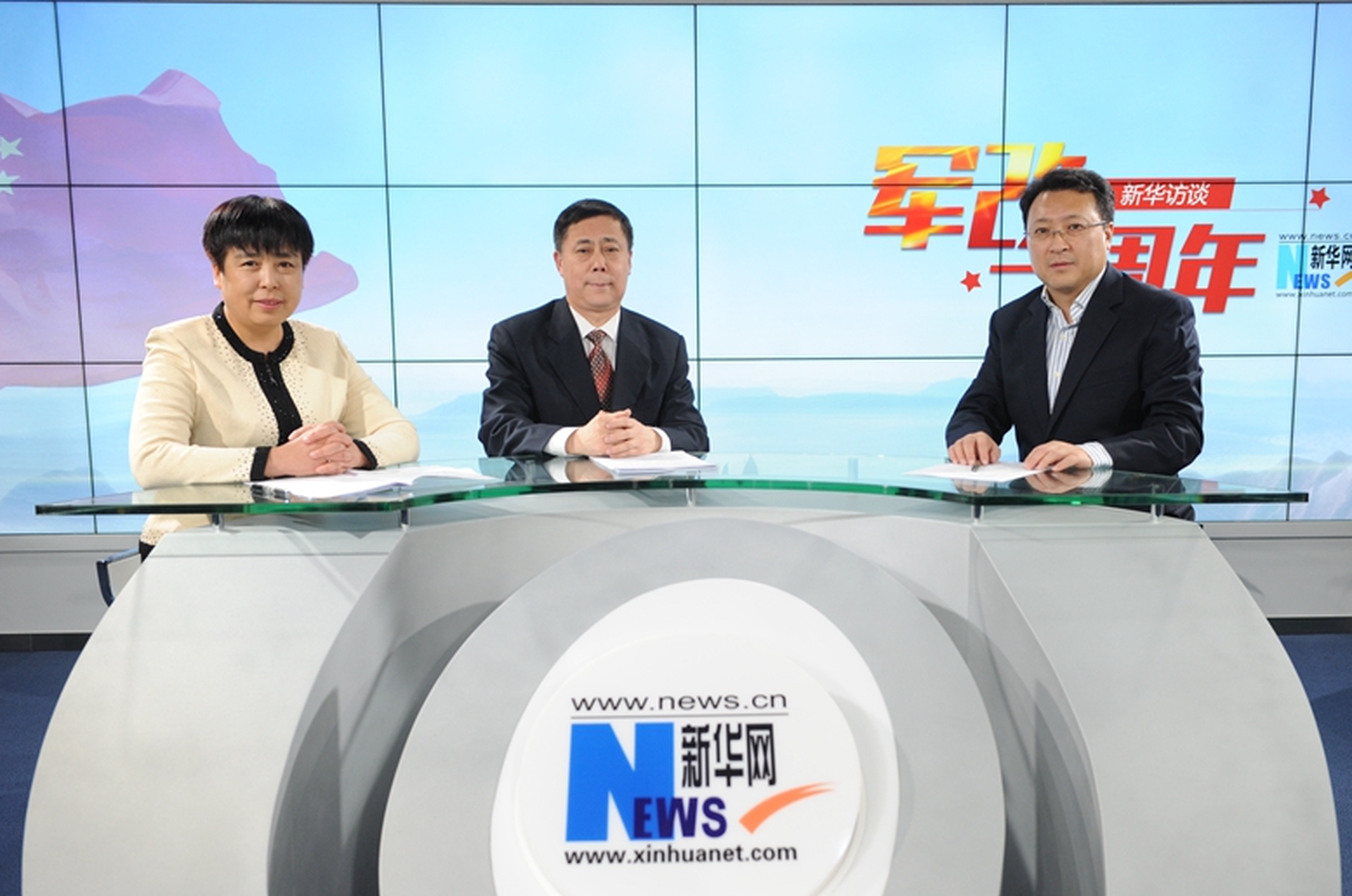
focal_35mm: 35
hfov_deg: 54.5
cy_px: 448
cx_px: 676
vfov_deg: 37.7
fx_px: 1312
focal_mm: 35
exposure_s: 1/640
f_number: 3.2
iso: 1250
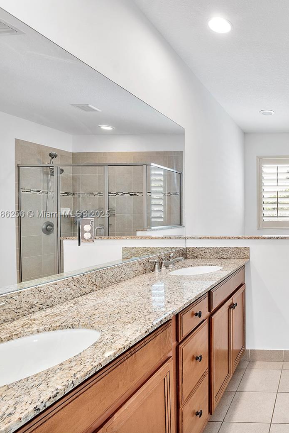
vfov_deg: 76.1
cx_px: 309
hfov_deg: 44.0
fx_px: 277
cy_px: 215
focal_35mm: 23
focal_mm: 10
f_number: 11
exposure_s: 1/2.5
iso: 160
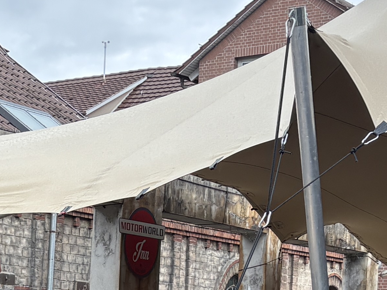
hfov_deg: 14.9
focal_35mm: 125
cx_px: -140
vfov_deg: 11.4
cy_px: 435
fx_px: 1397
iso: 32
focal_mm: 5.96
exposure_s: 1/122
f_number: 1.6
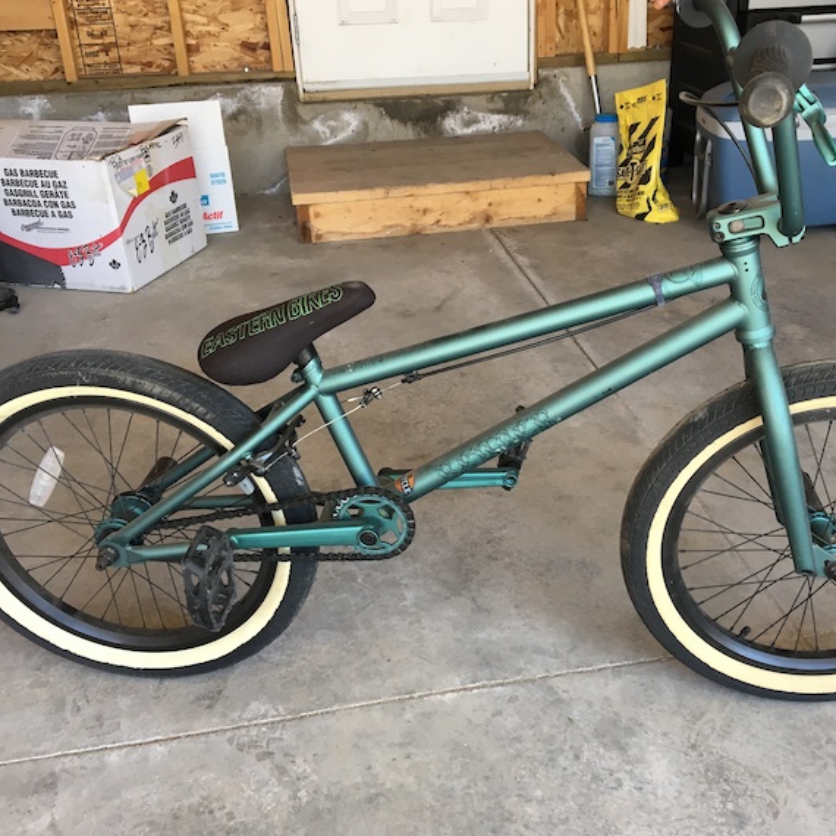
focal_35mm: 36
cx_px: 480
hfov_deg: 45.9
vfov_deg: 46.0
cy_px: 406
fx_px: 984
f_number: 2.2
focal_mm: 4.15
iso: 25
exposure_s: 1/40
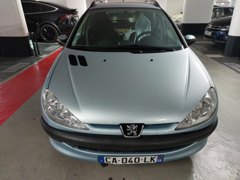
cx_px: 120
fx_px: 173
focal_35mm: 25
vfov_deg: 54.9
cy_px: 90
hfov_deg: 69.4
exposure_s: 1/50
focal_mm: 5.23
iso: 400
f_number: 1.8
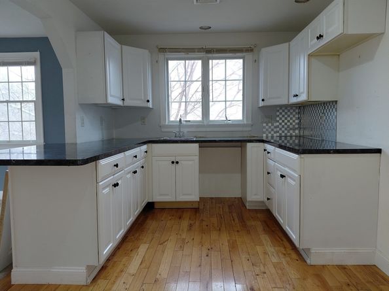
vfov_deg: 54.8
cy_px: 146
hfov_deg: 69.4
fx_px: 281
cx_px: 194
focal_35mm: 25
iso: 200
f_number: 1.8
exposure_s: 1/120
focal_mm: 4.69
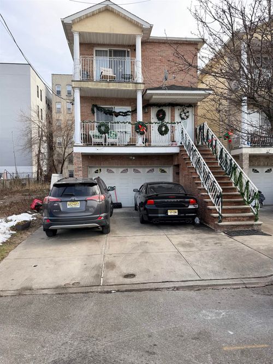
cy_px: 182
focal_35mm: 24
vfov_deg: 71.6
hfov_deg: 56.8
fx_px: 252
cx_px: 136
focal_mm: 6.76
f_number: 1.78
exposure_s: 1/1292
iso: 100
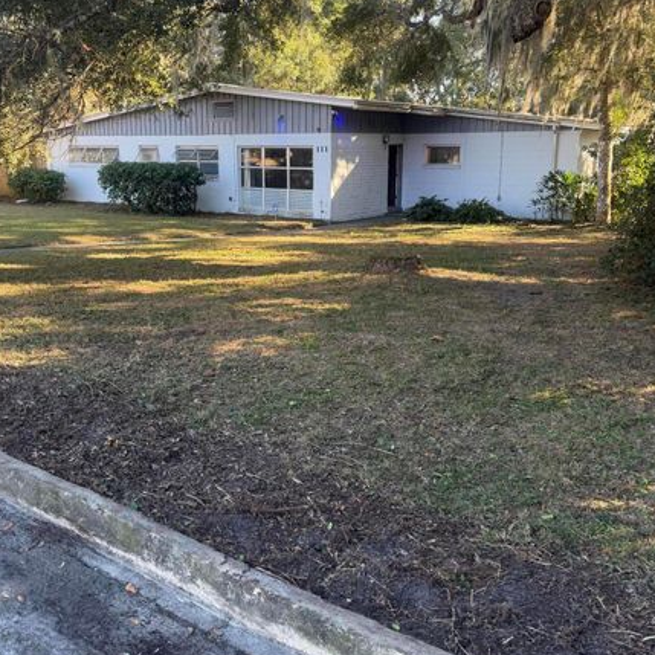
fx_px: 706
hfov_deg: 49.7
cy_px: 280
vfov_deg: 49.6
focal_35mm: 33
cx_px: 293
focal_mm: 6.76
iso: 80
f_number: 1.78
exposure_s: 1/200
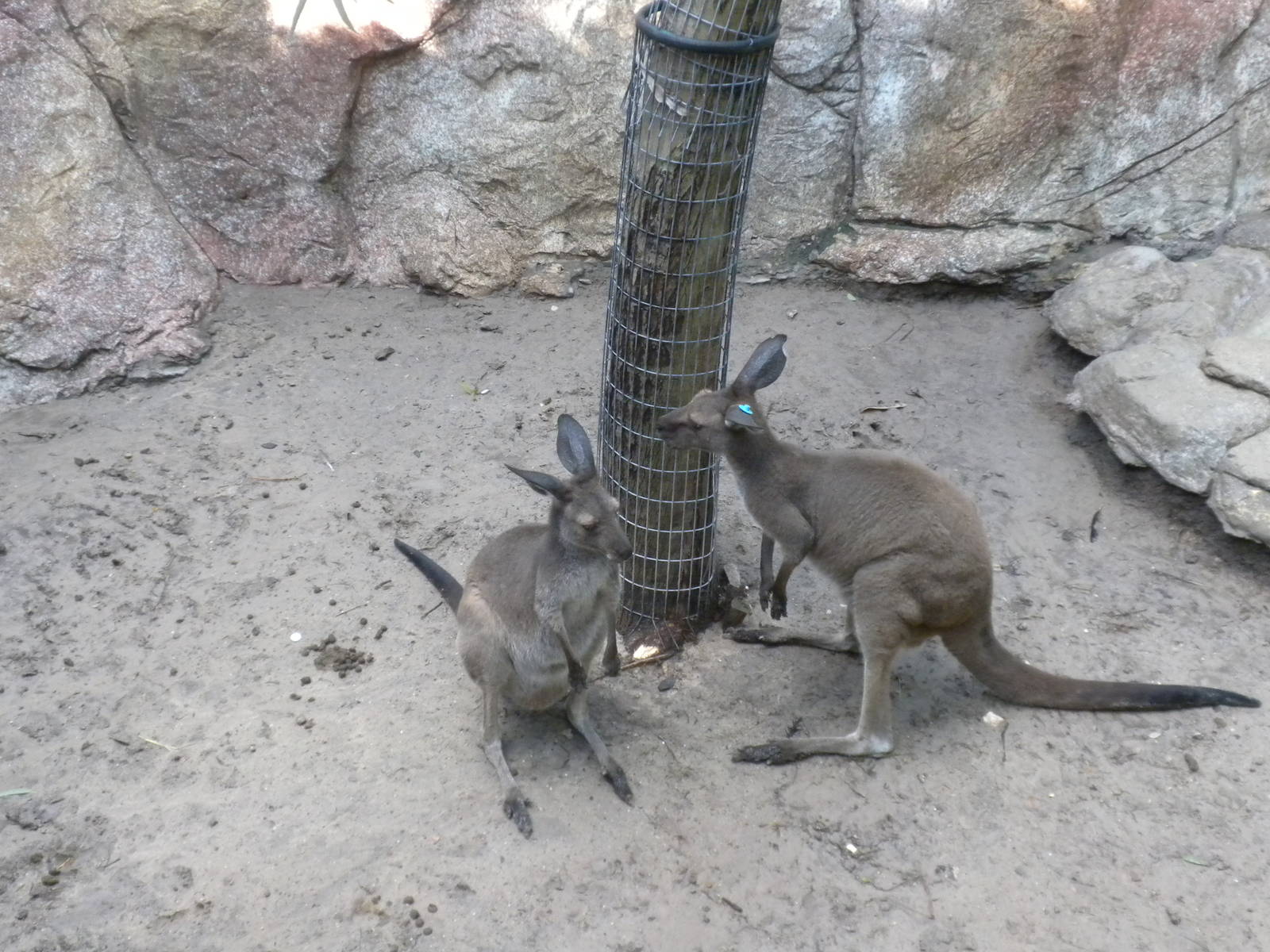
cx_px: 635
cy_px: 476
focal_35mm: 52
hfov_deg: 36.8
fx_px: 1908
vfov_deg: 28.0
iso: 405
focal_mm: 9.1
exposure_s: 1/146
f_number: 4.3
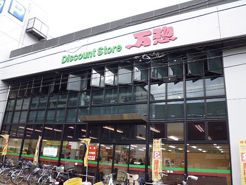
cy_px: 92
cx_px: 123
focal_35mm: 32
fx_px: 227
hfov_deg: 56.8
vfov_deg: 44.2
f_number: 3.2
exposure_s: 1/80
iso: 100
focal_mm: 5.6
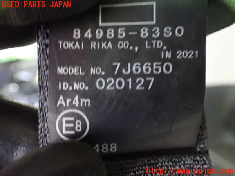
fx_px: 244
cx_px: 118
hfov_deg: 51.4
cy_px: 88
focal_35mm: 36
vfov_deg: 39.7
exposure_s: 1/8
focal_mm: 6.37
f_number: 2.5
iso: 1600
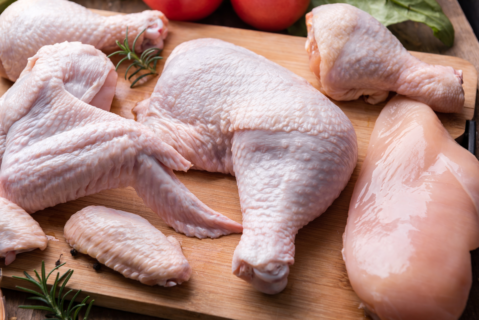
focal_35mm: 66
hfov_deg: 30.5
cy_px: 160
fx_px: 878
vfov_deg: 20.6
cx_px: 240
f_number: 7.1
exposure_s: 1/125
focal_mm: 66
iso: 100
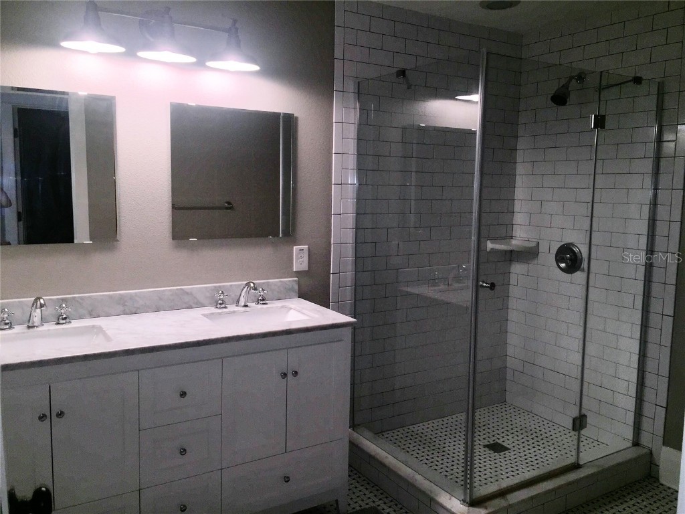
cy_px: 257
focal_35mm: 29
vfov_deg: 48.2
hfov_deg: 61.7
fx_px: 574
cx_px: 342
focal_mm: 4.15
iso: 32
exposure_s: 1/78
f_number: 2.2
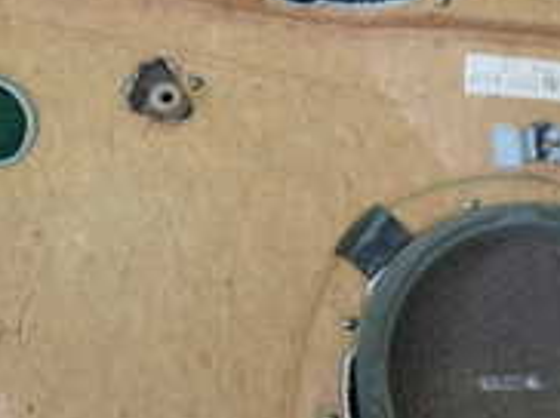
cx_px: -22
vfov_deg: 14.8
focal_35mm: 99
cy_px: 101
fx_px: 1599
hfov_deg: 19.2
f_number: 2.3
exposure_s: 1/50
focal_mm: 5.4
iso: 200
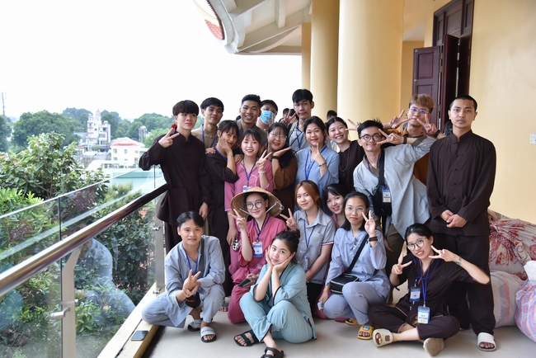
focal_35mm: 38
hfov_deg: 50.7
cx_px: 268
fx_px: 566
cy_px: 179
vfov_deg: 35.1
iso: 1250
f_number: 4
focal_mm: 38
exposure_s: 1/100
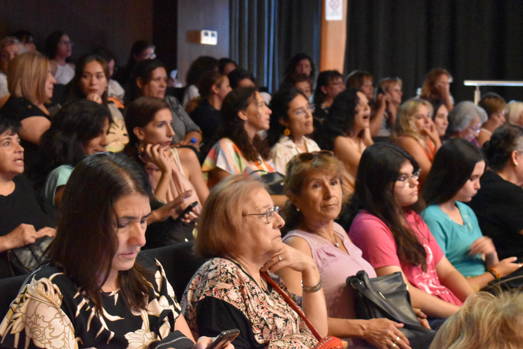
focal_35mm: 78
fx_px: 1133
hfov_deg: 26.0
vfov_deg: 17.5
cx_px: 262
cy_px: 174
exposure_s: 1/25
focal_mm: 52
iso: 12800
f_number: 5.6
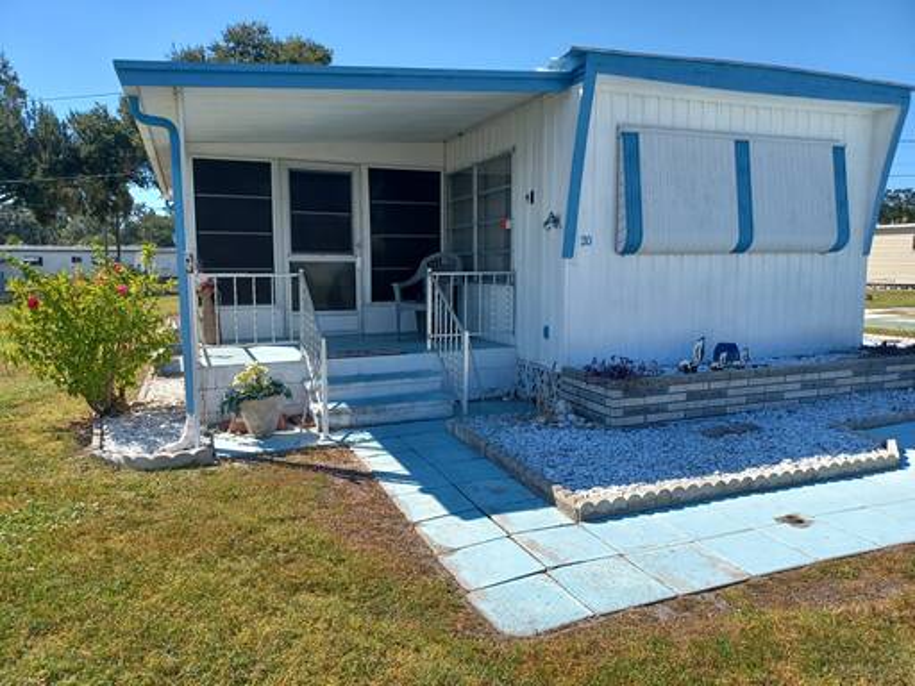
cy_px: 343
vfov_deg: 54.9
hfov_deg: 69.4
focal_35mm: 25
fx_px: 661
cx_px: 458
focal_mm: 4.6
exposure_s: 1/403
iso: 32
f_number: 1.8
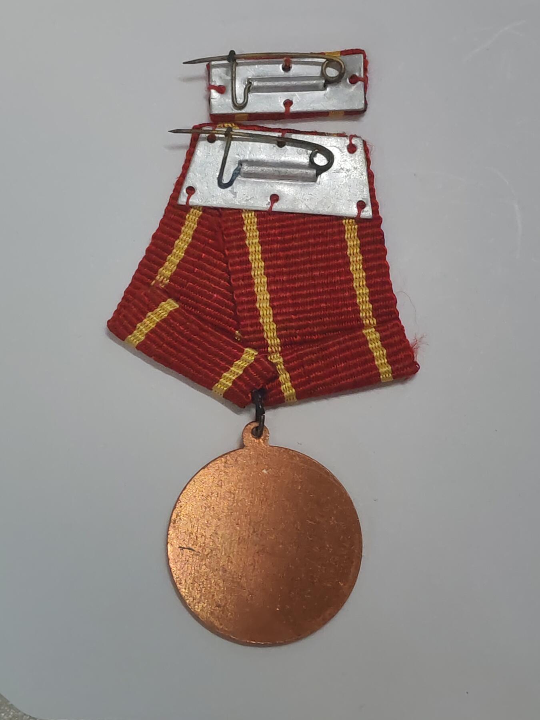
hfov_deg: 21.6
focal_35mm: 68
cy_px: 360
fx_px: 1414
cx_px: 270
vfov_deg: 28.6
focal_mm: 5.52
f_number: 1.95
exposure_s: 1/50
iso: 640
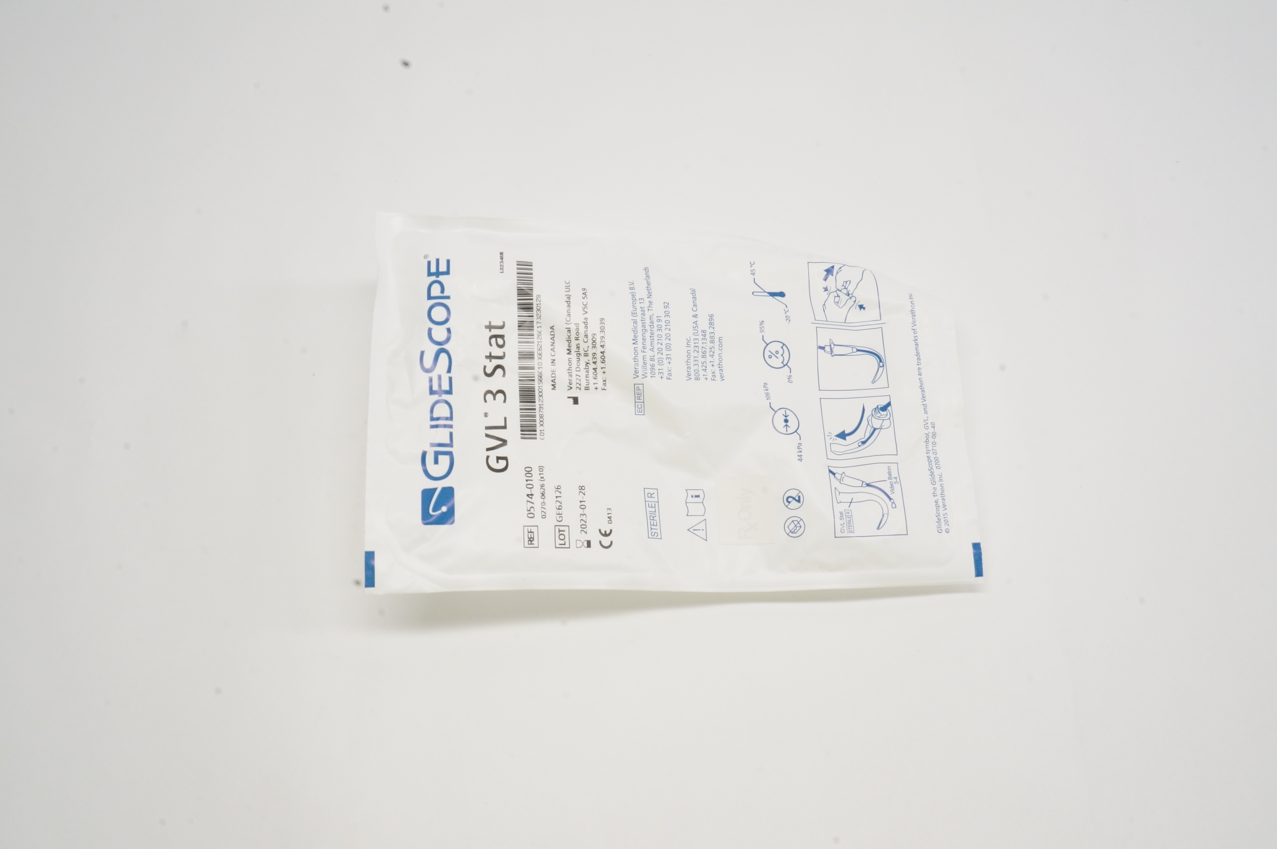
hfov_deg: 51.3
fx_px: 1329
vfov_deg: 35.4
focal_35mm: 38
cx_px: 638
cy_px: 424
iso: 800
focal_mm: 25
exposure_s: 1/10
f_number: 25
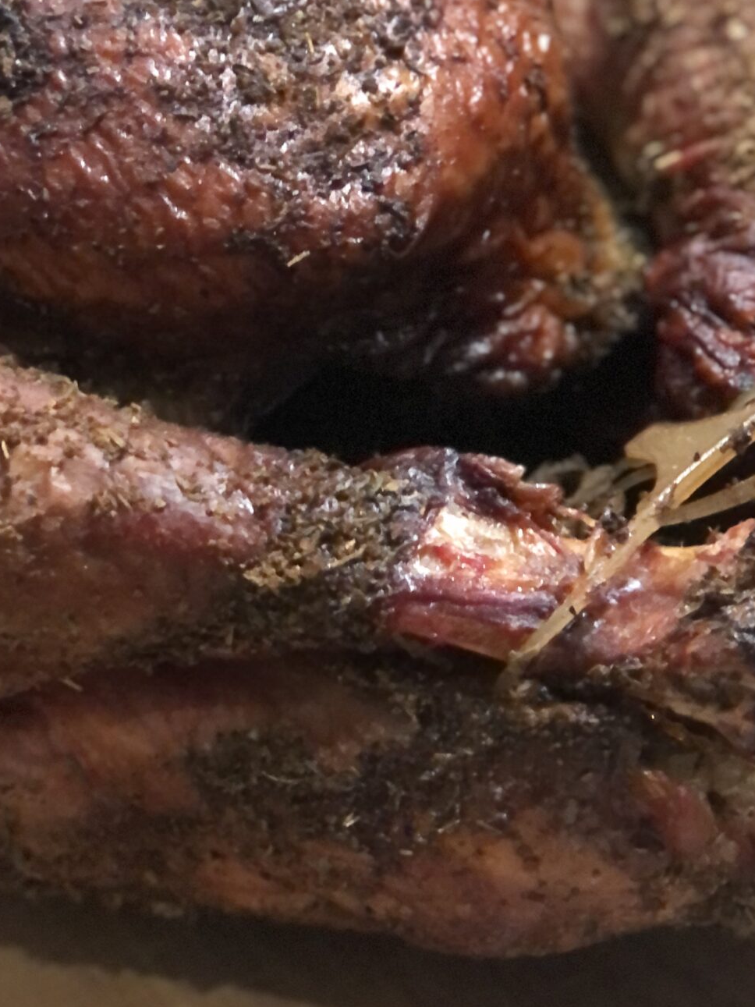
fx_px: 3287
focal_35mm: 113
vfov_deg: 17.4
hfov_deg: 13.1
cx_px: 242
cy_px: 328
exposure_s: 1/30
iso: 800
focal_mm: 6.6
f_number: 2.8
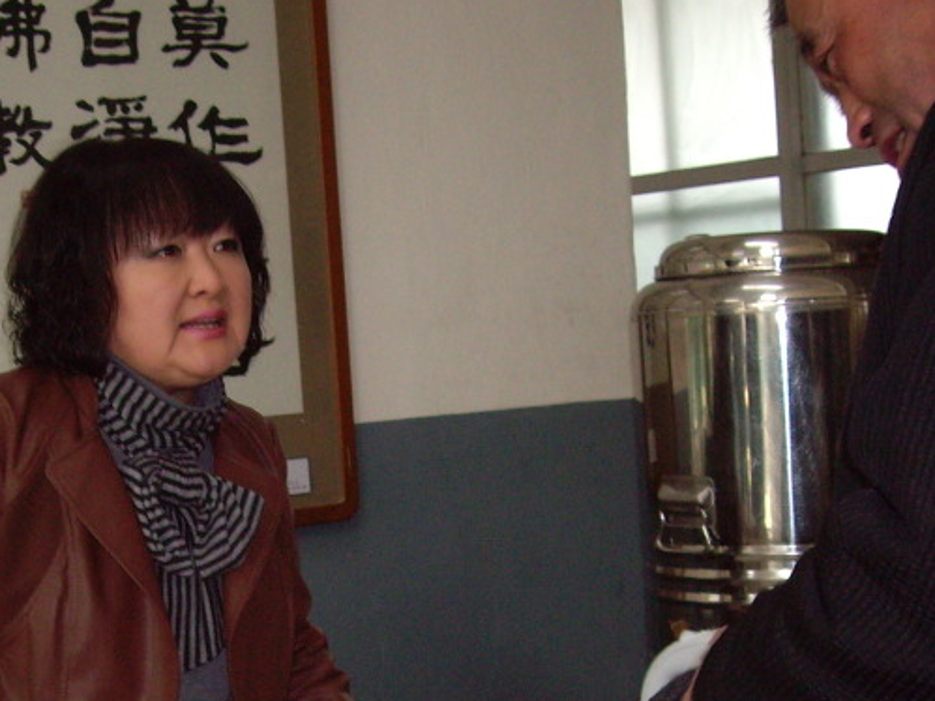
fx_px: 2106
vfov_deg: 18.6
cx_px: 309
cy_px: 635
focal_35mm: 78
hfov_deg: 24.9
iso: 200
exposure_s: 1/40
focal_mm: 6.2
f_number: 2.7
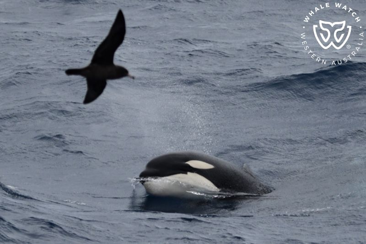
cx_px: 183
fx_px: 1220
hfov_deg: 17.1
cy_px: 122
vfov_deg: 11.4
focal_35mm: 120
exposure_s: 1/8000
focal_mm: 120
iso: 800
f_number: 5
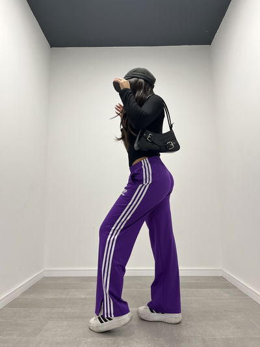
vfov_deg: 67.3
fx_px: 260
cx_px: 130
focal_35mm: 26
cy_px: 174
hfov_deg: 53.1
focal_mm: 5.1
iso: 80
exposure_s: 1/100
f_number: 1.6
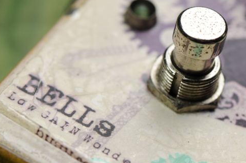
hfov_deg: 11.8
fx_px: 1188
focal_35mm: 174
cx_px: 115
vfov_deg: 7.9
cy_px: 68
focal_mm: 105
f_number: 9
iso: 800
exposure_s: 1/100
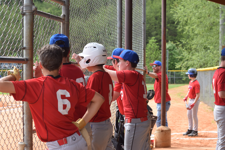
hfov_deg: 27.0
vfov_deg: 18.2
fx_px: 469
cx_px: 112
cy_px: 75
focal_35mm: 75
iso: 400
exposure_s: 1/1250
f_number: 5
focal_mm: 50
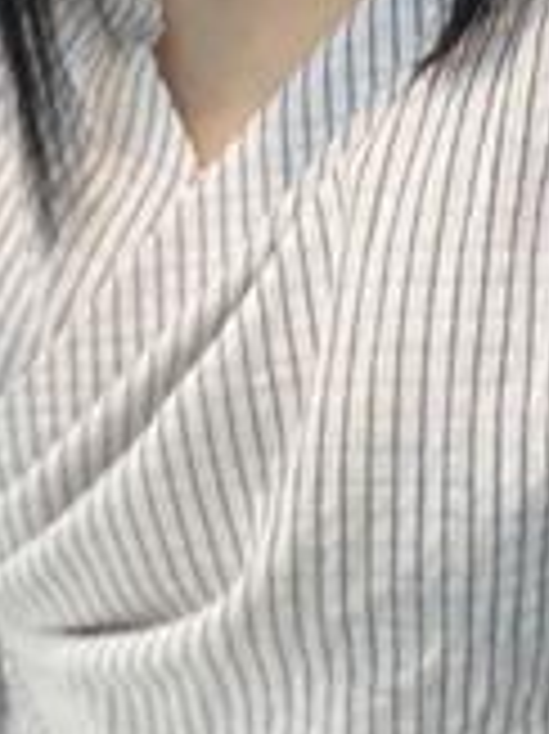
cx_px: 184
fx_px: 1609
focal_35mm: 76
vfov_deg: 25.7
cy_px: 317
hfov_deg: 19.3
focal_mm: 2.71
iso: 100
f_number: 2.2
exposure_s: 1/77
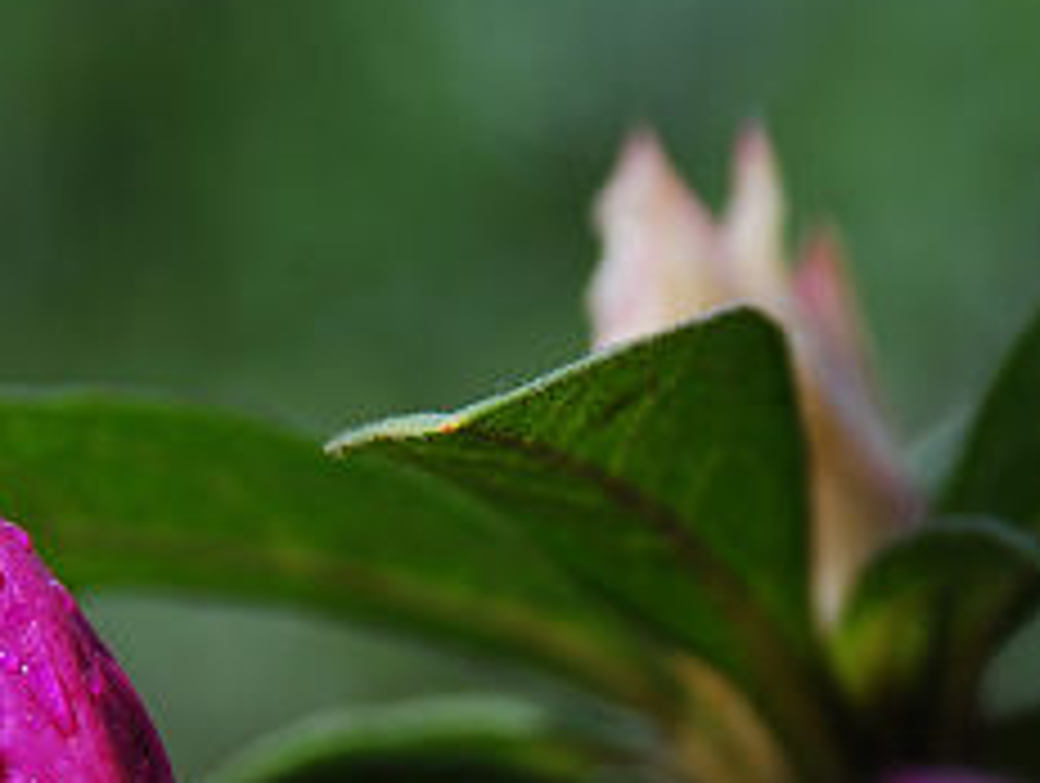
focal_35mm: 547
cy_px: 808
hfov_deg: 3.6
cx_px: 590
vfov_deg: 2.7
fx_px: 16470
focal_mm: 135
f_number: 8
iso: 100
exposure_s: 1/160
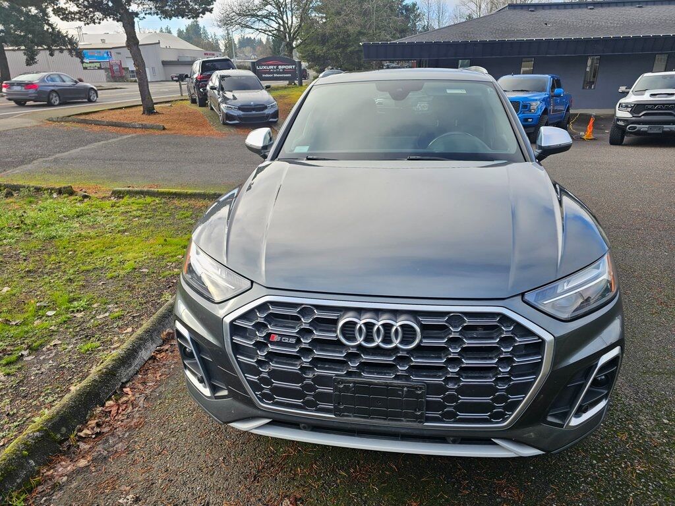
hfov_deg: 73.9
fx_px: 448
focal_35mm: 23
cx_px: 338
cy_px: 253
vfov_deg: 58.9
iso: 10
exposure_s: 1/190
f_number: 1.7
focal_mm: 6.3
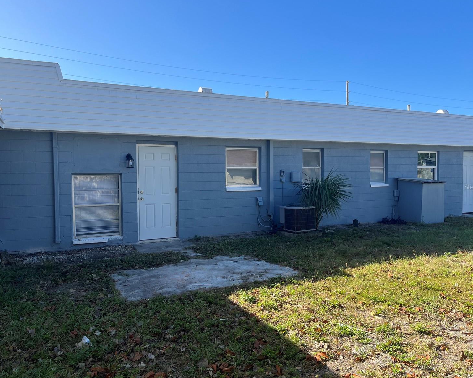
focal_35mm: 28
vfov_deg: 51.5
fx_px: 392
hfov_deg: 62.2
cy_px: 187
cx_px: 234
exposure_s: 1/1672
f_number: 1.6
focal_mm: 5.1
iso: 50
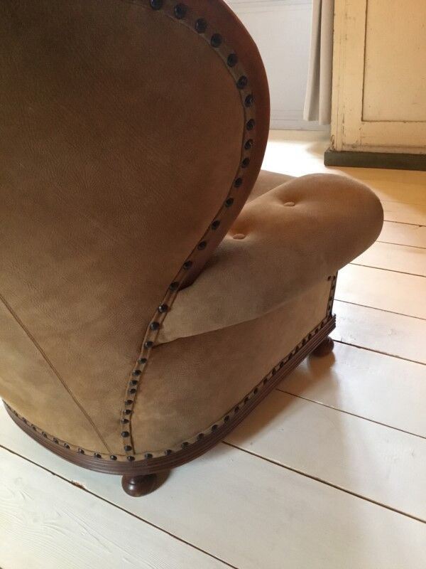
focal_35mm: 31
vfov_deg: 58.4
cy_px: 284
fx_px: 509
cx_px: 213
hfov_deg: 45.4
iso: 320
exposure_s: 1/17
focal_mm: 3.3
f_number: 2.4
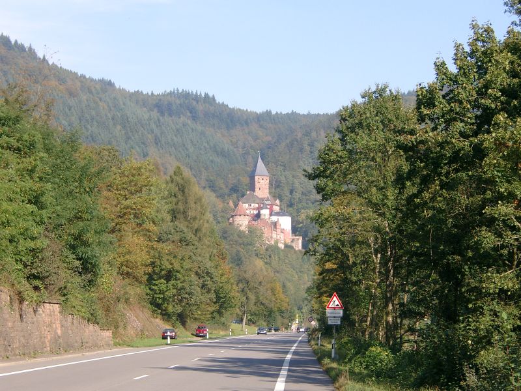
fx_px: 1505
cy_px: 196
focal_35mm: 100
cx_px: 260
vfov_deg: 14.8
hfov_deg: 19.6
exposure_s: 1/282
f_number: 4
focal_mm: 20.74
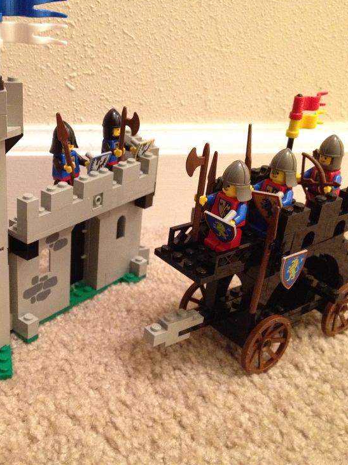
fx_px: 630
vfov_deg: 40.4
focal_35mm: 47
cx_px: 87
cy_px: 232
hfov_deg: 30.3
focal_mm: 4.28
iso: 400
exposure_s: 1/15
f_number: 2.4
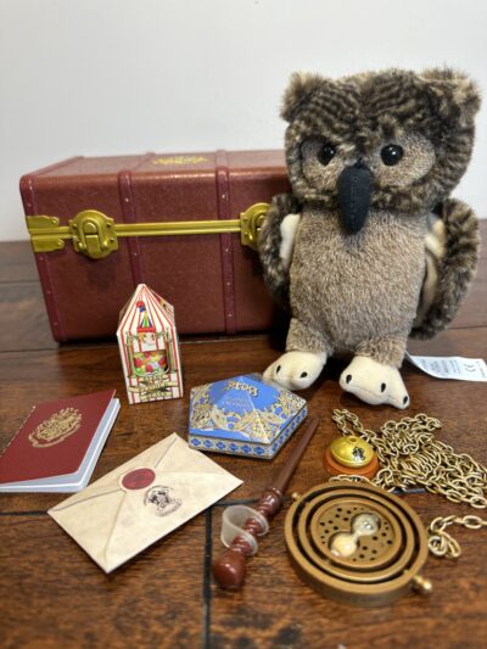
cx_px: 244
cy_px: 324
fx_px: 450
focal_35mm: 24
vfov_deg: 71.6
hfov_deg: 56.8
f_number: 1.78
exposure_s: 1/120
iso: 100
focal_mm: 6.86
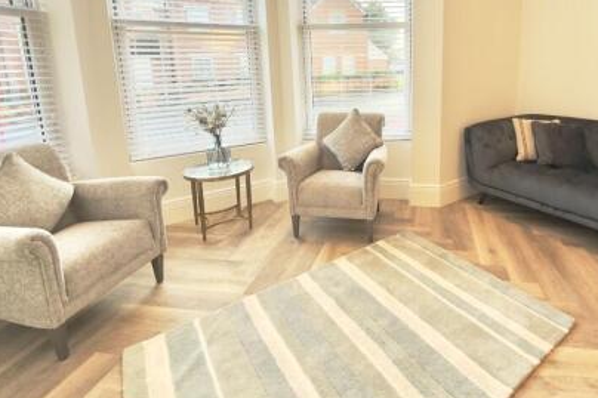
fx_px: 349
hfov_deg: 79.6
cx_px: 378
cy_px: 121
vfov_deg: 57.6
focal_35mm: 21
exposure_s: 1/110
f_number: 2.2
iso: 40
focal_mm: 2.22
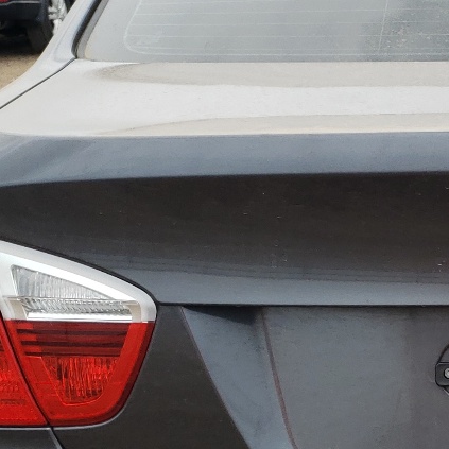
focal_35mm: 87
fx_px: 1277
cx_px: 559
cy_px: 391
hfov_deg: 18.7
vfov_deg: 19.6
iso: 50
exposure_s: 1/1000
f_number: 1.5
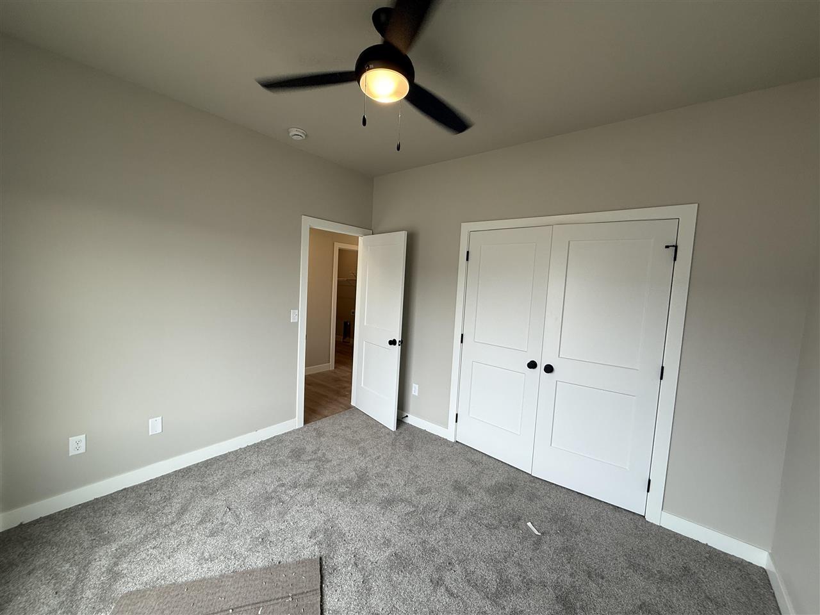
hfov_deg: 102.1
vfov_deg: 85.7
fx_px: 332
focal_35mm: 14
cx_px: 410
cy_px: 308
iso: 100
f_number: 2.2
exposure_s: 1/120
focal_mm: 2.22
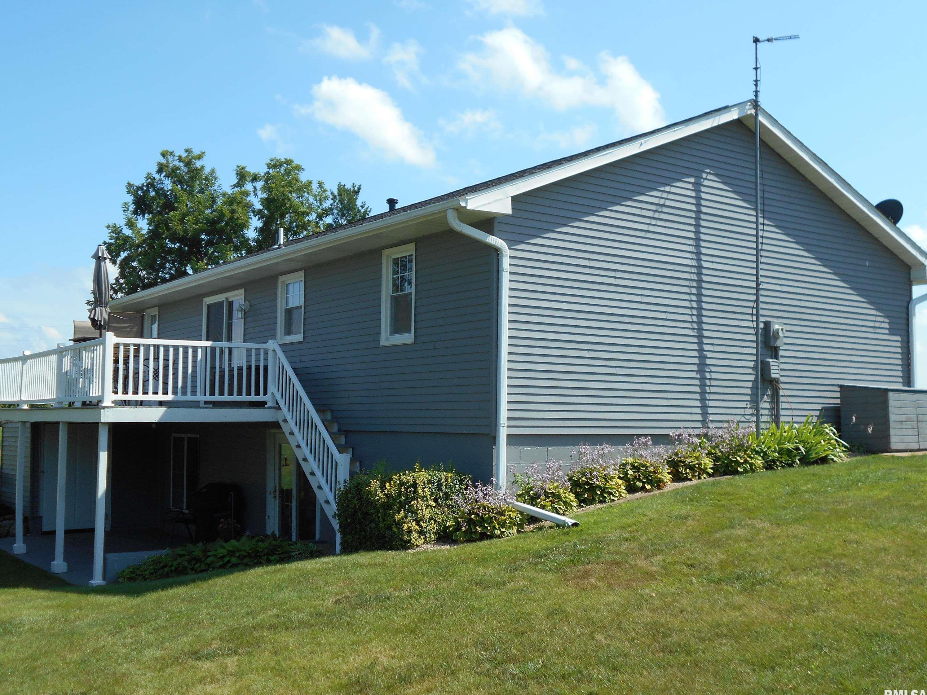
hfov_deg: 49.0
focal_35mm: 38
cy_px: 349
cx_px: 456
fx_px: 1018
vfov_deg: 37.7
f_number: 3.9
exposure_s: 1/640
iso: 80
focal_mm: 6.7
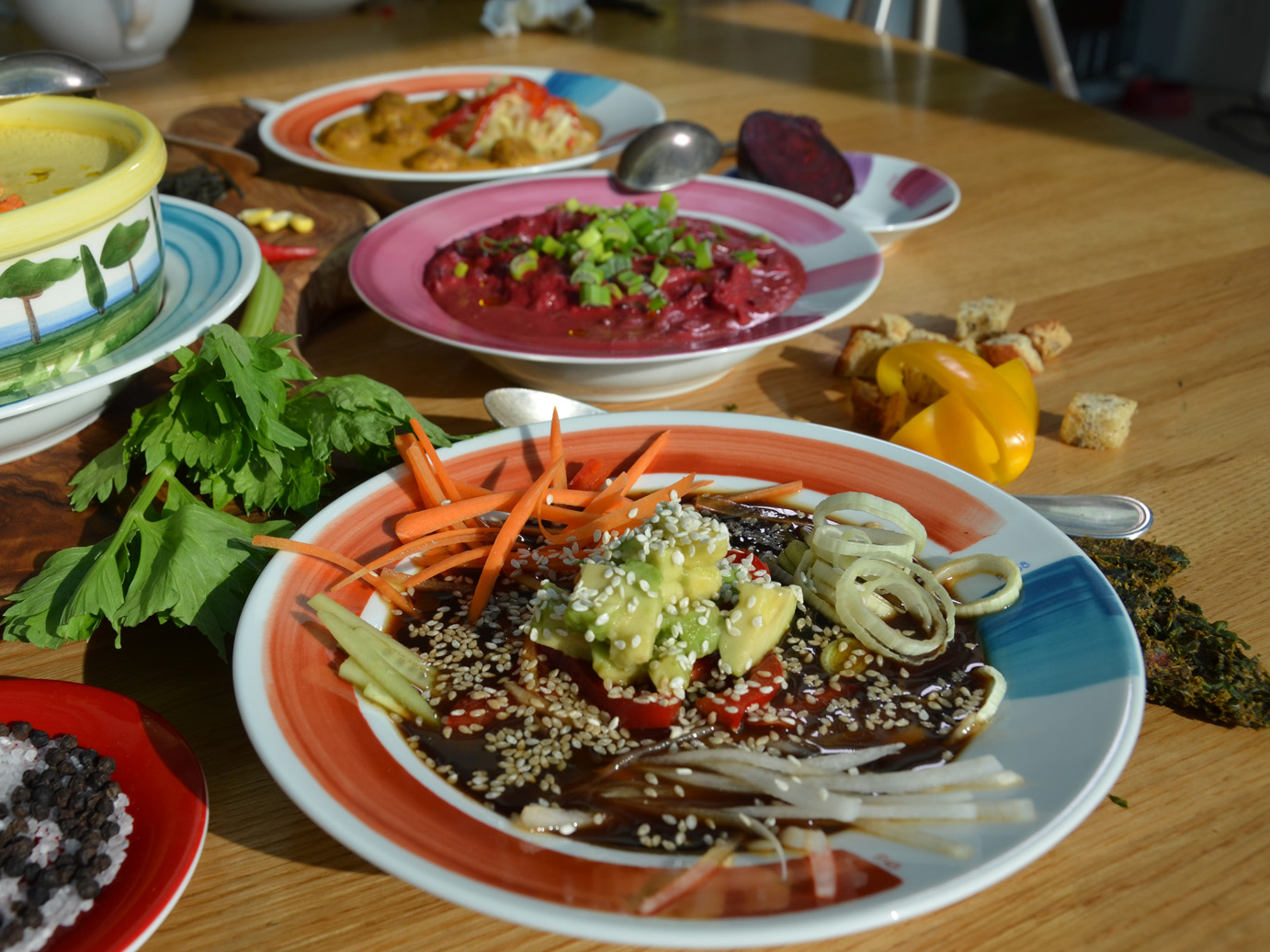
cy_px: 485
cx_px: 546
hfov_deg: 46.7
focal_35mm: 40
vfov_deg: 35.9
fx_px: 1467
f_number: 6.3
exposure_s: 1/320
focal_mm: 24
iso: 250
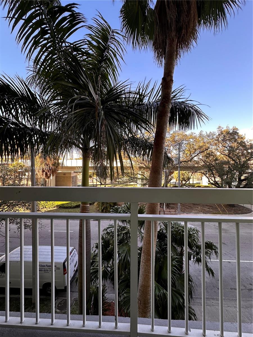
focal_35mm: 14
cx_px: 126
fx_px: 136
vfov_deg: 102.1
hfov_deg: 85.7
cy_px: 168
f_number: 2.2
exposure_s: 1/134
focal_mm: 2.22
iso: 40
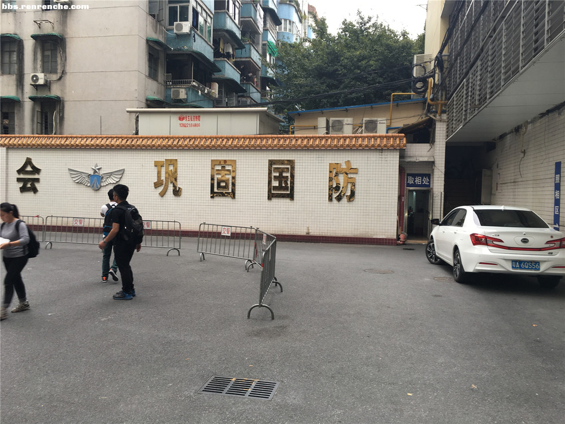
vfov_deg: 48.2
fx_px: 473
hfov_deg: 61.7
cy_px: 212
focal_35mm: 29
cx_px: 282
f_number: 2.2
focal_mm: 4.15
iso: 25
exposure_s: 1/50
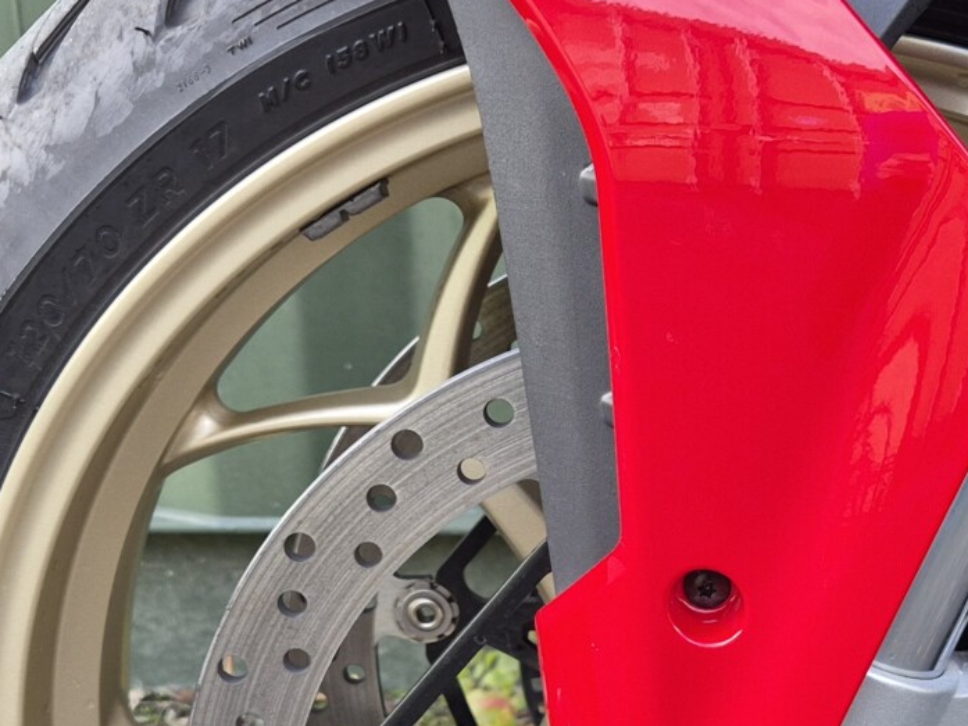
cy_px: 554
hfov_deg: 29.1
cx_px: 683
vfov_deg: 22.0
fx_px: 1846
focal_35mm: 66
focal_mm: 5.4
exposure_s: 1/180
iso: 64
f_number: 1.8
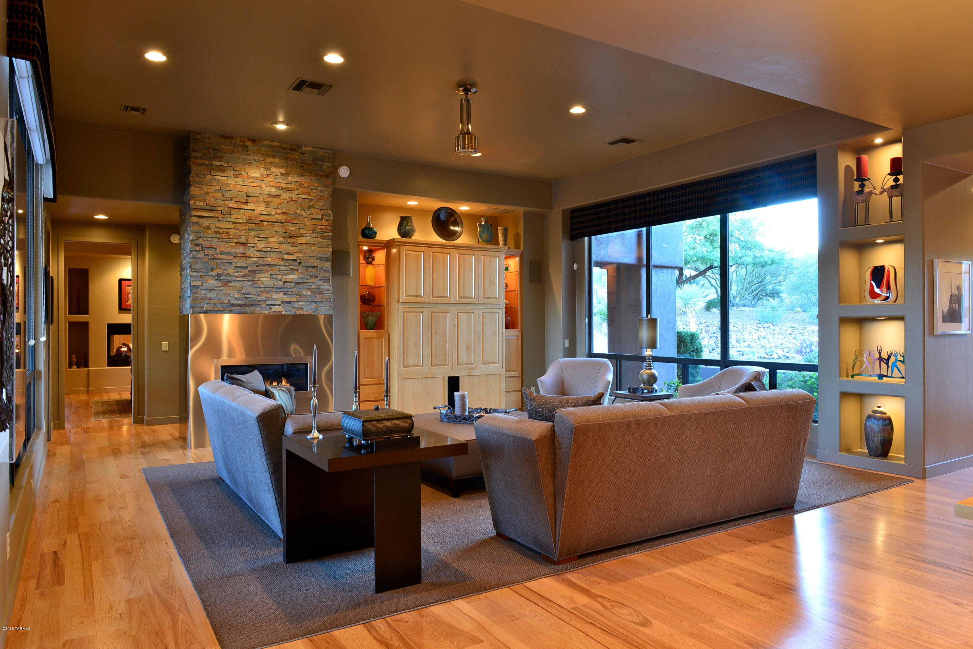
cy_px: 324
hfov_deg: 73.7
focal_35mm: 24
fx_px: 649
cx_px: 486
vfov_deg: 53.2
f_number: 11
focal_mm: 24
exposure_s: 1
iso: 250
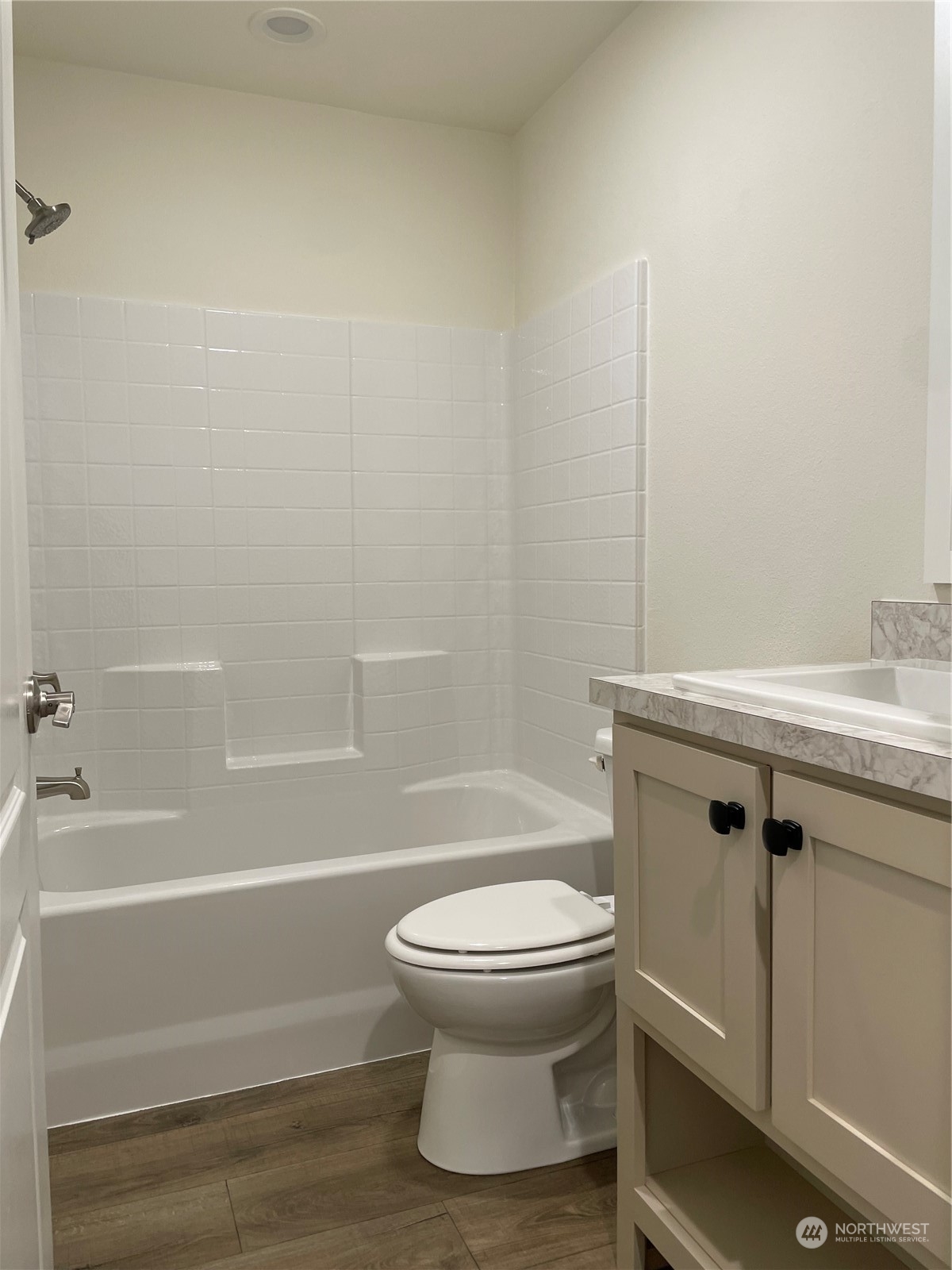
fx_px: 953
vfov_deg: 67.3
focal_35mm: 26
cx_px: 476
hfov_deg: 53.1
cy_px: 635
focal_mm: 4.2
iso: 64
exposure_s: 1/60
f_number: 1.6
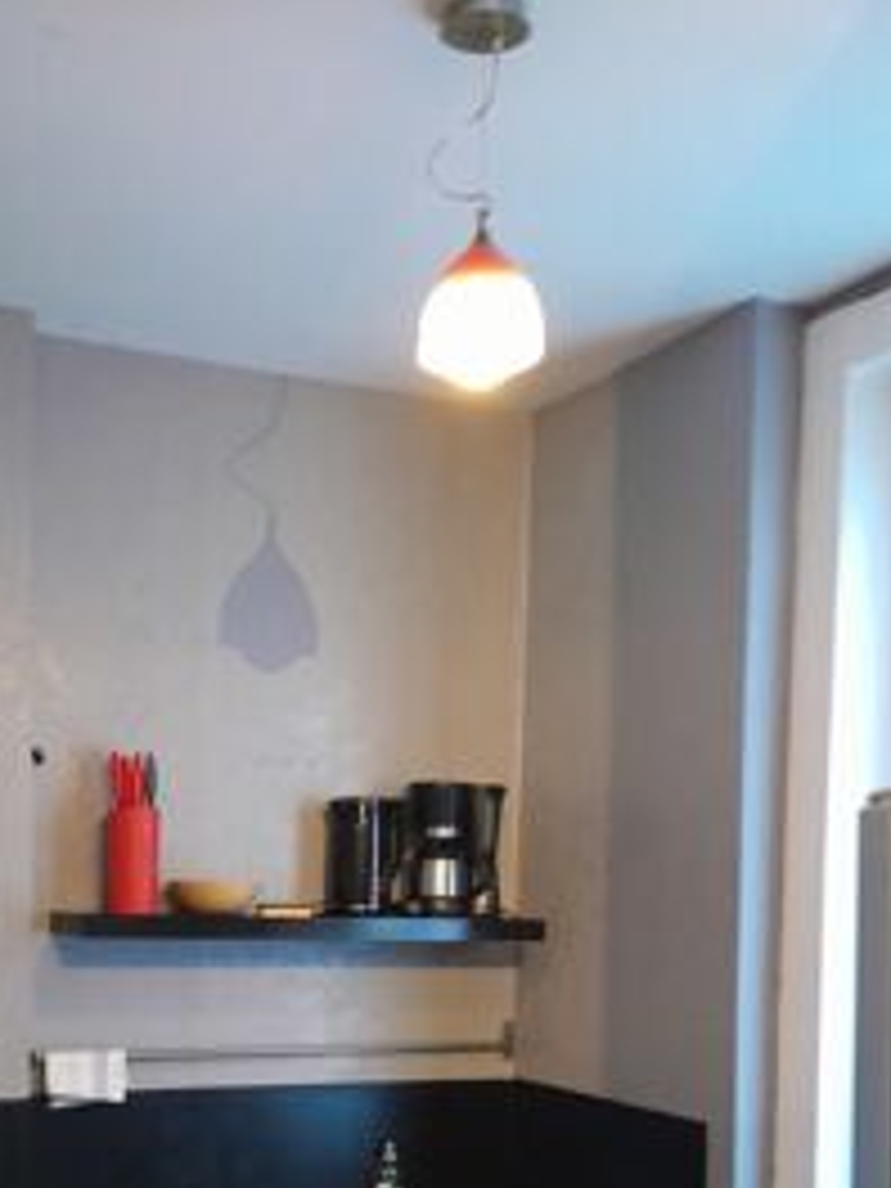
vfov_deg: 42.7
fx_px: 1441
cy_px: 956
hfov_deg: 33.8
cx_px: 252
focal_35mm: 42
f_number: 1.8
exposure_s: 1/33
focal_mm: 3.98
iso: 500
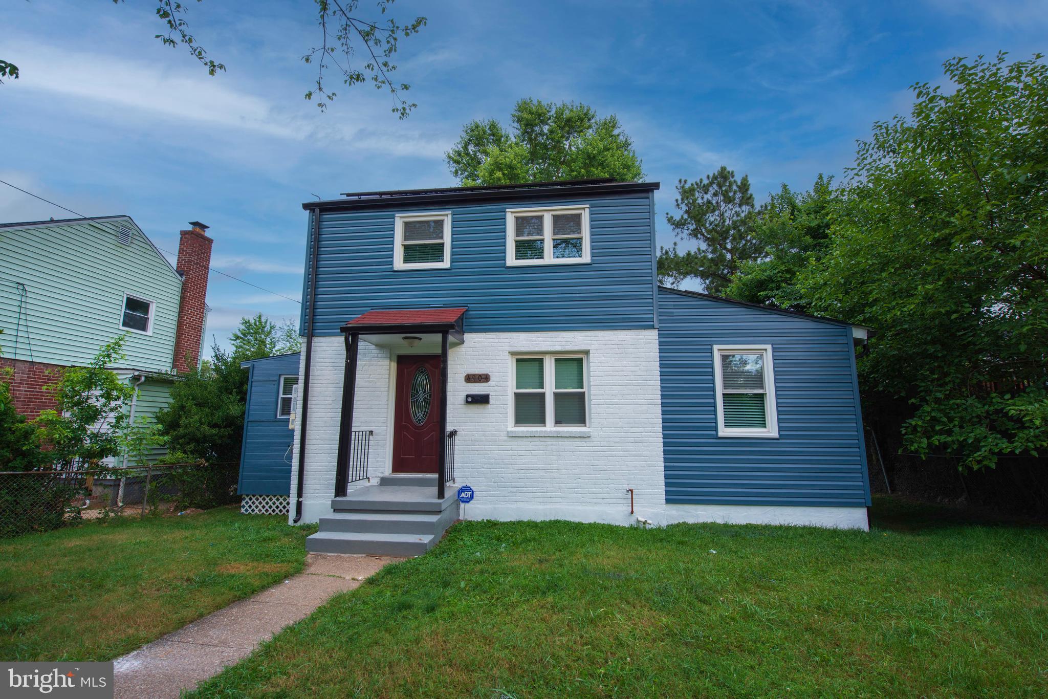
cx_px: 524
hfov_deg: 93.3
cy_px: 350
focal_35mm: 17
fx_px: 495
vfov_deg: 70.5
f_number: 6.3
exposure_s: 1/100
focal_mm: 17
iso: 160
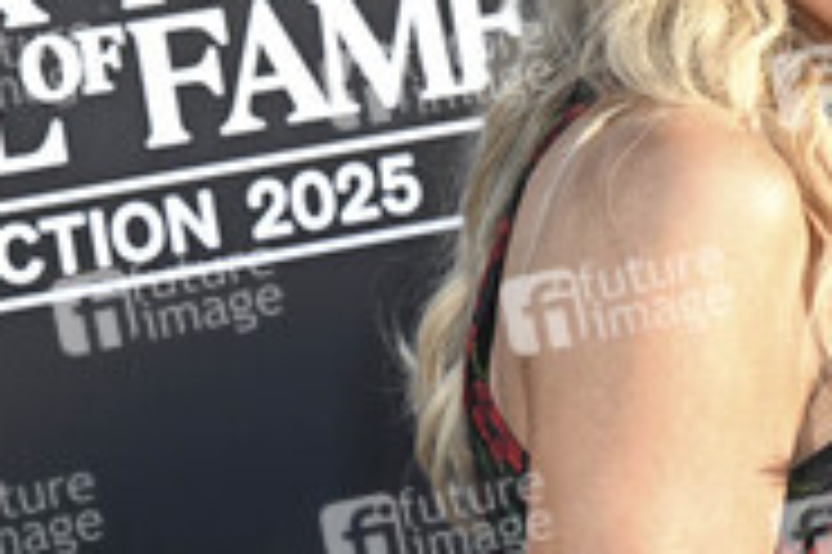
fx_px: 5565
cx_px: 947
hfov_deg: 8.5
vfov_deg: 5.7
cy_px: 189
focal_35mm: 241
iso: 250
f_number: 8
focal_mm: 99
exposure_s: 1/320
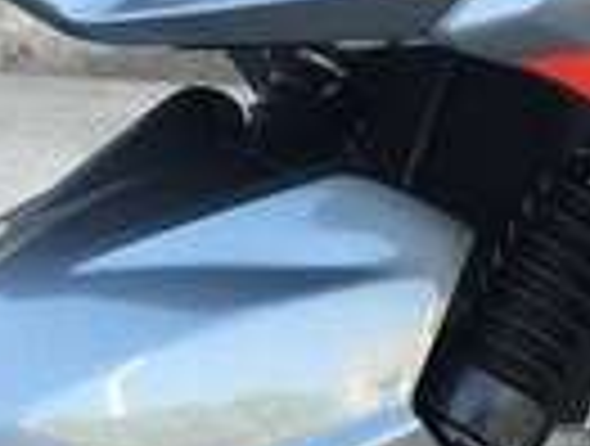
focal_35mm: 113
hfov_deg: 17.3
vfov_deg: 12.6
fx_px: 1931
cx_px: 162
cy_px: 653
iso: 32
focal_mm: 4.15
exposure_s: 1/100
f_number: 2.2
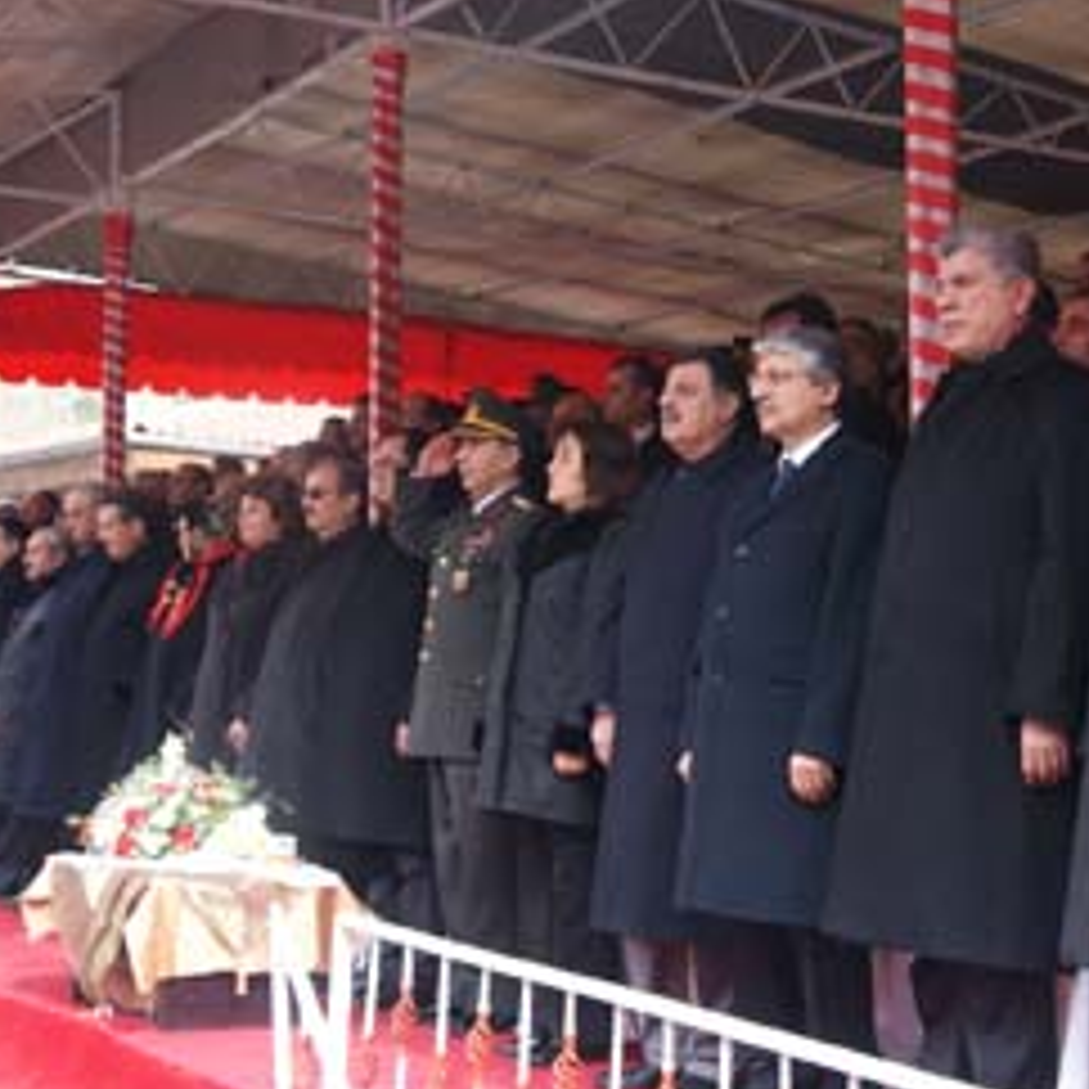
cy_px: 522
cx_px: 702
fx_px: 2029
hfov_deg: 29.9
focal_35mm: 57
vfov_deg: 30.0
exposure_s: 1/60
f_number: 4.5
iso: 100
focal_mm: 24
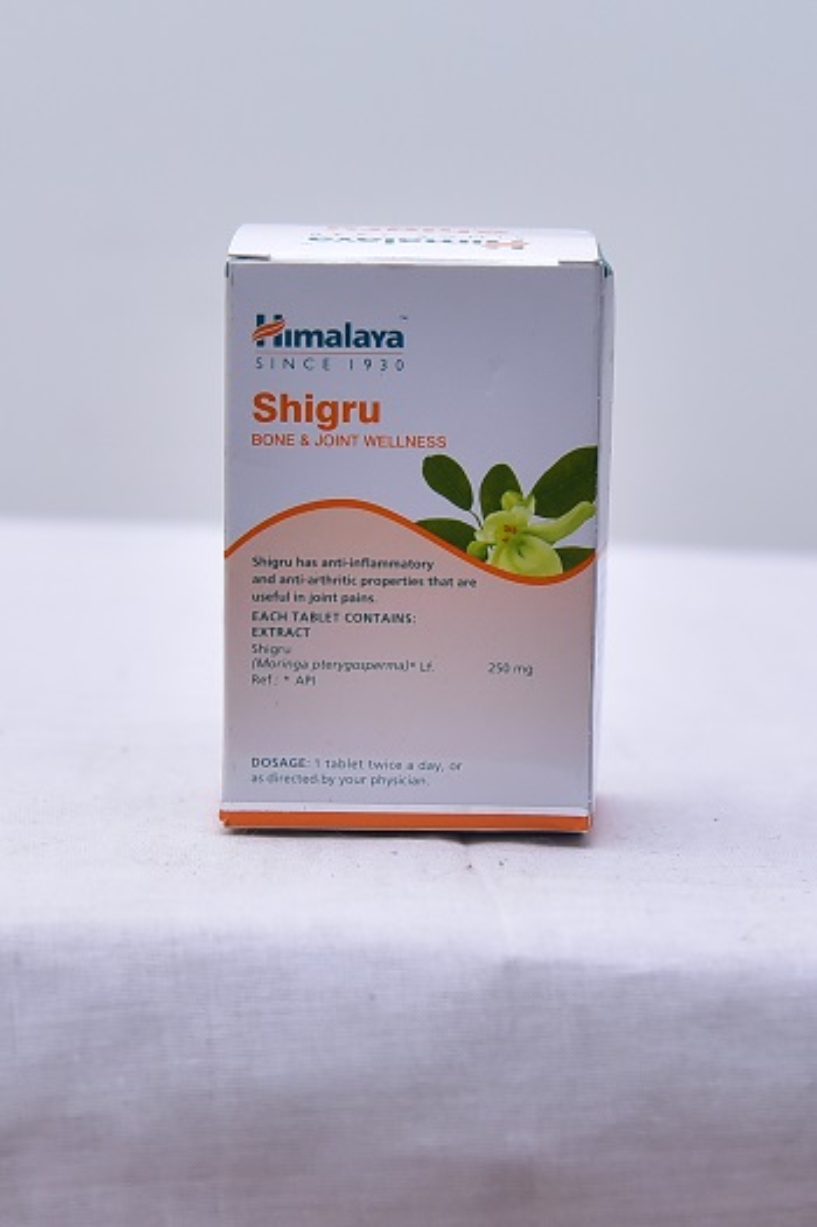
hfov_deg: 23.4
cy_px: 614
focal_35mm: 58
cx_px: 408
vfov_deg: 34.5
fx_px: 1977
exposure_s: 1/160
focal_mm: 58
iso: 1250
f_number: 4
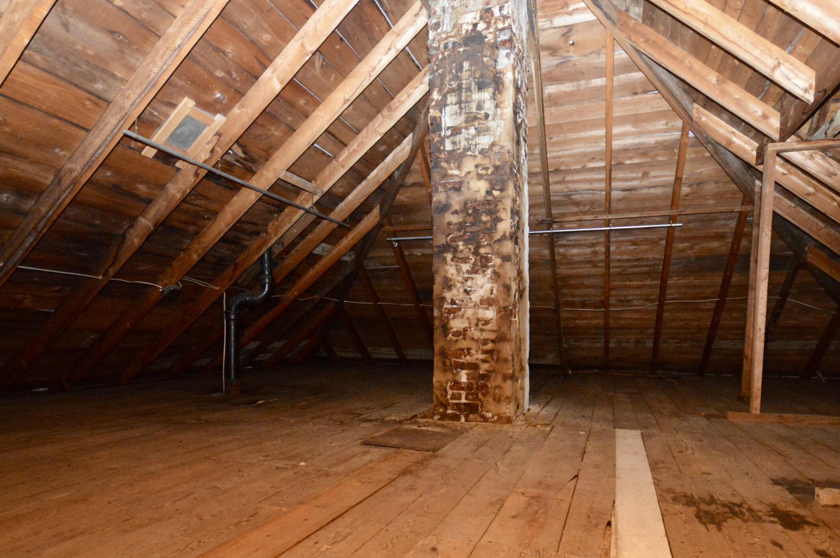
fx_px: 489
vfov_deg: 58.1
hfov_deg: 81.1
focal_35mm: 21
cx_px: 451
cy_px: 370
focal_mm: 10
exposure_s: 1/60
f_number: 4
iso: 3200
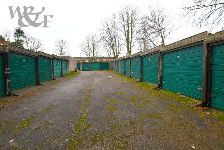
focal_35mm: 15
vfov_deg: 77.3
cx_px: 112
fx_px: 93
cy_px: 75
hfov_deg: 100.4
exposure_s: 1/250
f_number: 6.3
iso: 200
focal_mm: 10
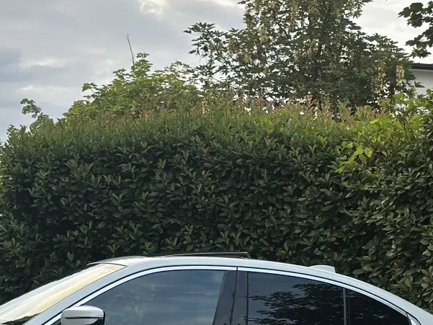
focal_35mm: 115
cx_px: 168
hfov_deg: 17.1
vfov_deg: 12.9
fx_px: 1439
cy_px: 190
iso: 80
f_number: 1.78
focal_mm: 6.86
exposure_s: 1/193
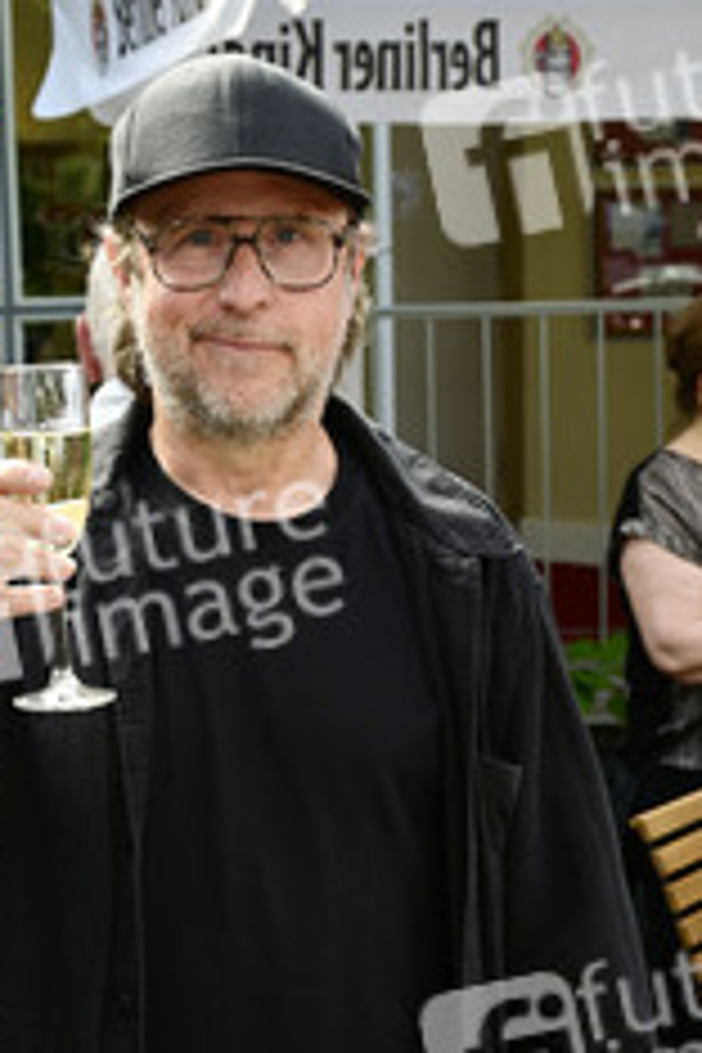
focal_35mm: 70
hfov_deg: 19.4
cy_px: 814
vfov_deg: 28.3
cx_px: 243
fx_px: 2047
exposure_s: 1/200
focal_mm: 41
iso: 250
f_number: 6.3
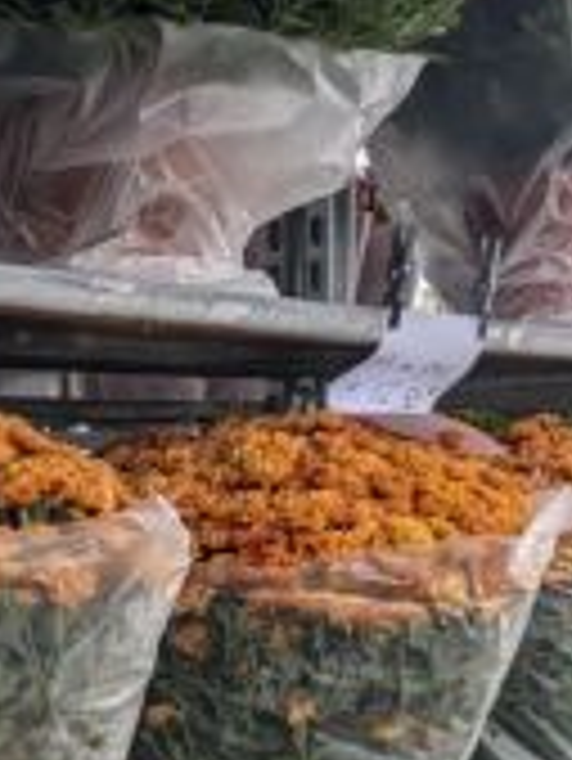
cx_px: 252
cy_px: 1014
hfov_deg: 17.4
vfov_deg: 20.8
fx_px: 1870
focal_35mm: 85
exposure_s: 1/108
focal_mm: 6.9
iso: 16
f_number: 1.68
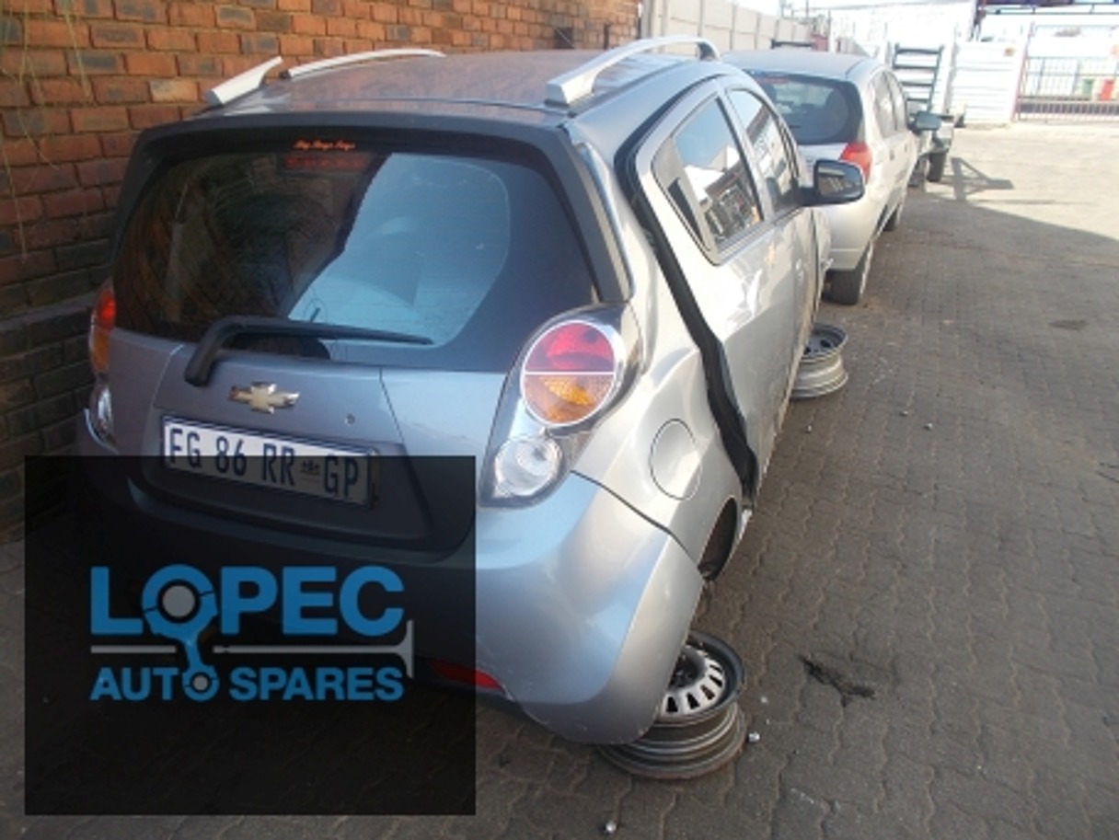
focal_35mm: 26
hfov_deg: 67.3
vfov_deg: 53.1
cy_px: 420
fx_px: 841
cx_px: 560
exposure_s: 1/160
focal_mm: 4.6
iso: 80
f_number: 3.2
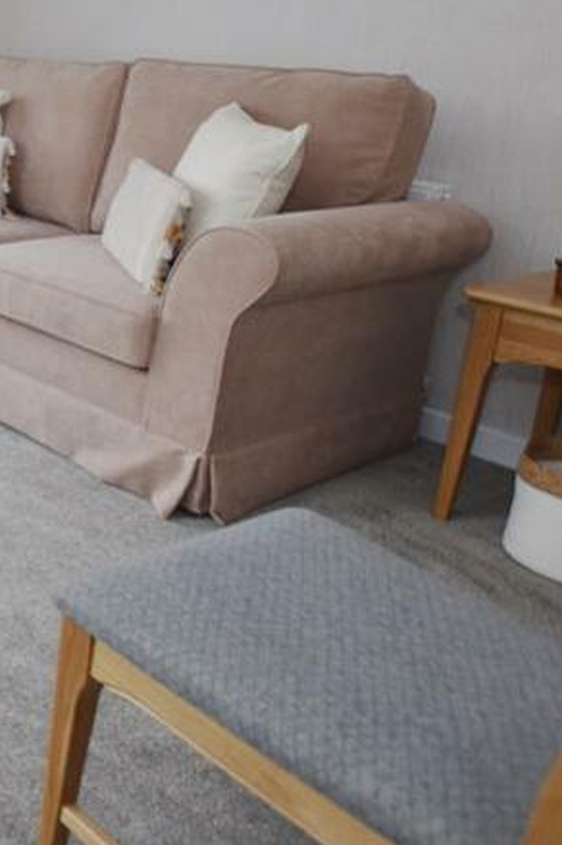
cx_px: -312
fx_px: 821
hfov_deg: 26.0
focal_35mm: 35
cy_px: 212
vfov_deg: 52.1
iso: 400
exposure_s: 1/250
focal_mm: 10
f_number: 4
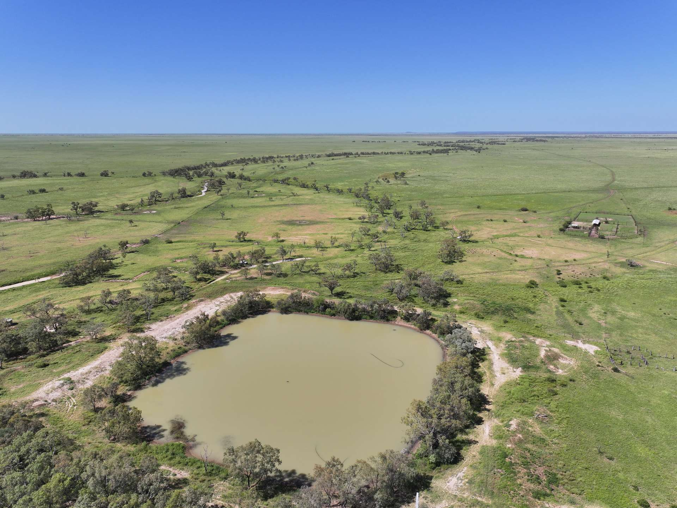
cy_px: 254
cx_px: 338
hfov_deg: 71.6
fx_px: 469
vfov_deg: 56.8
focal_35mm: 24
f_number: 2.8
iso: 100
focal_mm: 12.29
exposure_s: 1/2000
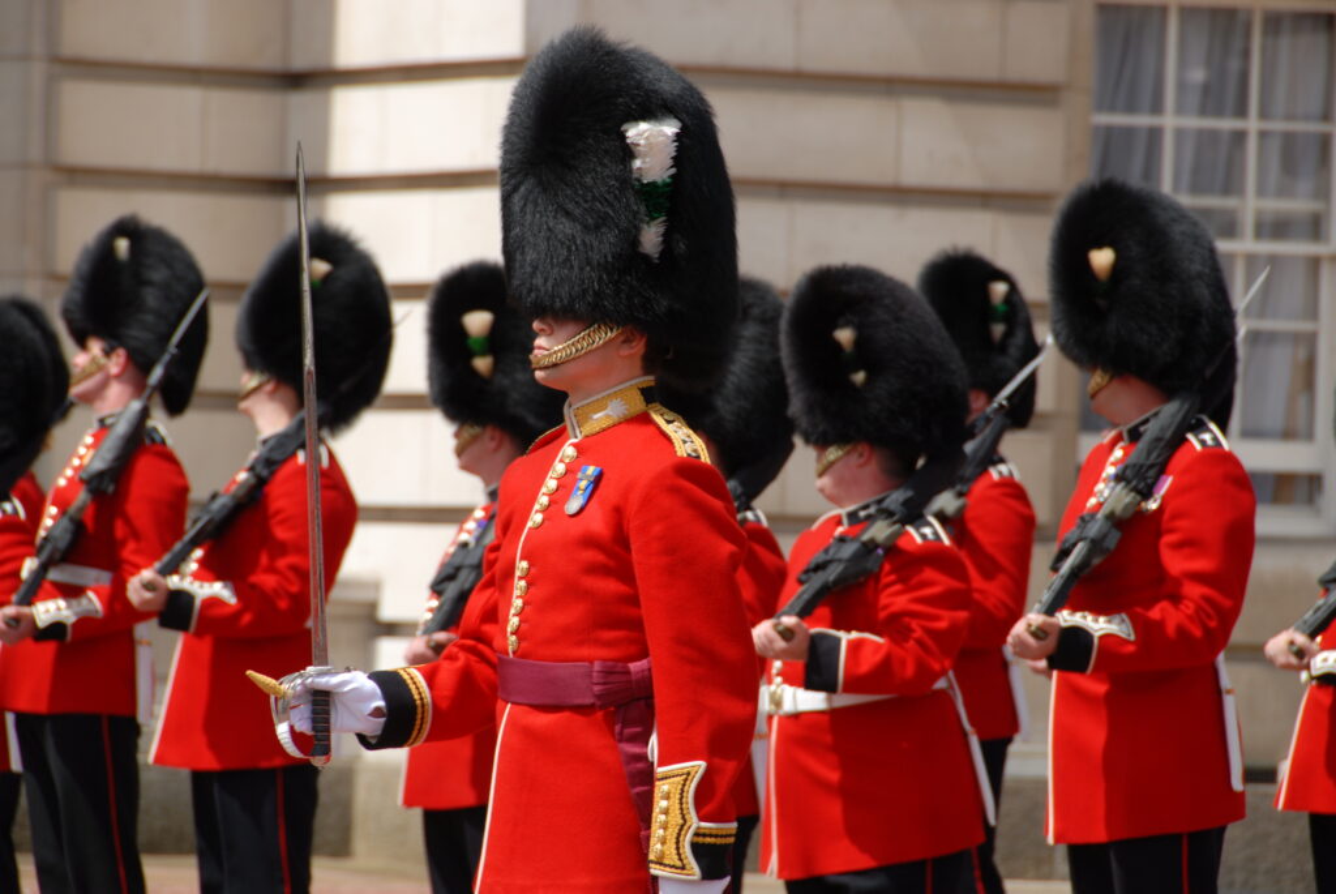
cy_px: 447
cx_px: 668
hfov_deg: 6.9
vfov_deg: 4.6
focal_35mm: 300
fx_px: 11144
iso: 100
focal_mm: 200
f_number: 8
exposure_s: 1/250
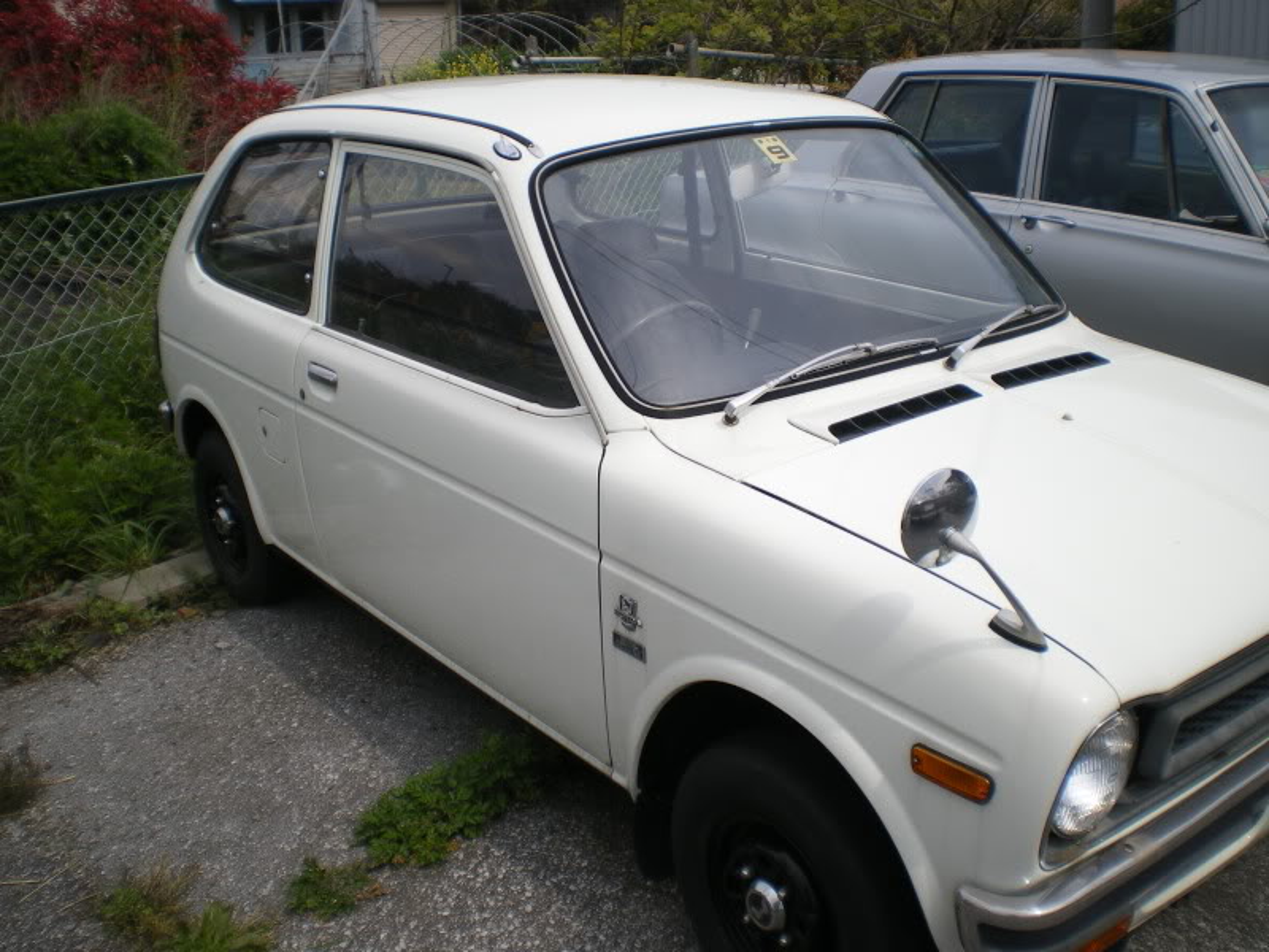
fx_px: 1320
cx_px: 634
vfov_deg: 39.7
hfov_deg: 51.4
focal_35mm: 36
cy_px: 476
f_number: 4.6
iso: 50
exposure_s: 1/500
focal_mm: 6.3
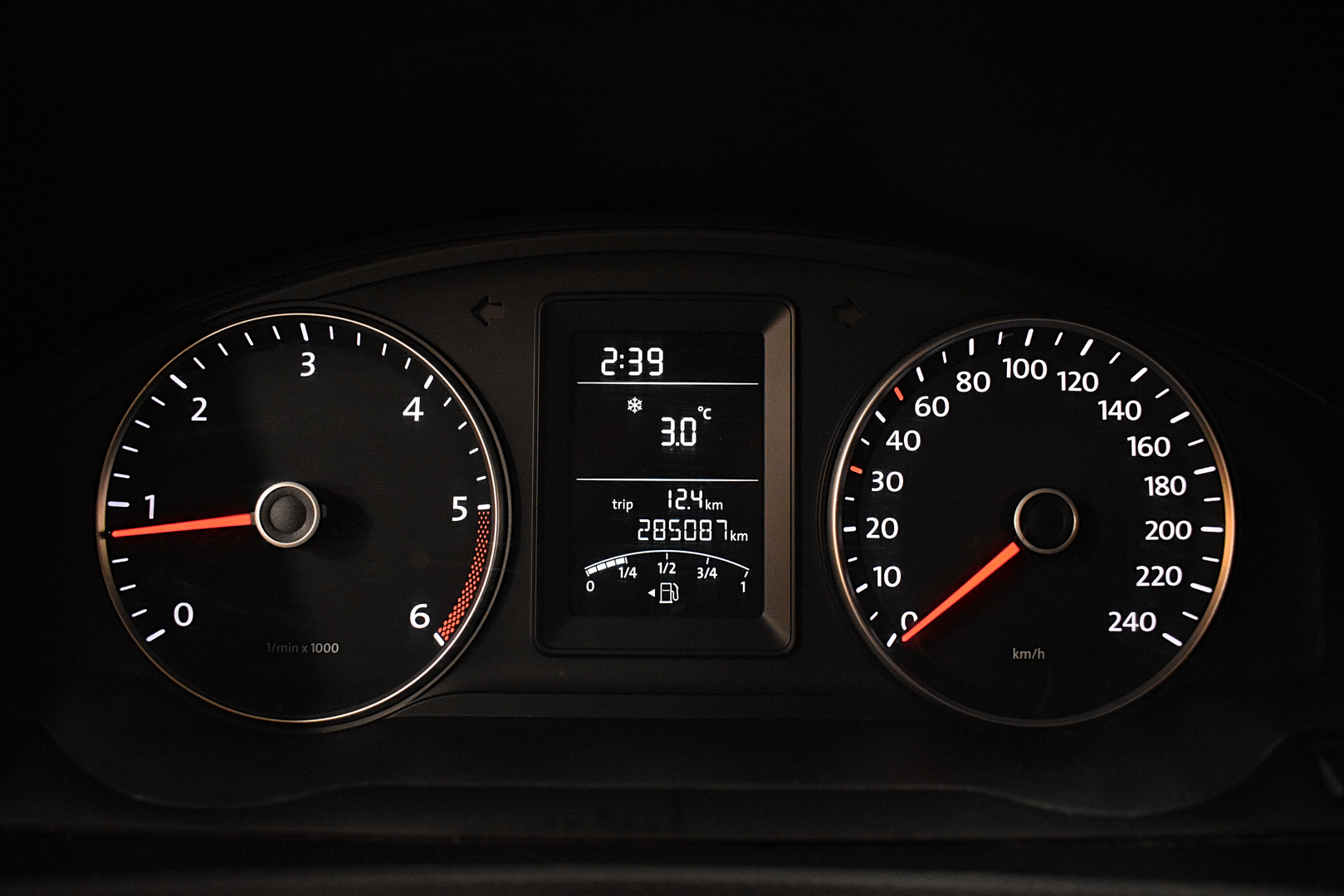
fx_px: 1120
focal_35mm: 30
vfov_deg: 43.6
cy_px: 448
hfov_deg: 61.9
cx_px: 672
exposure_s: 1/60
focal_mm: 20
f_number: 4
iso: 3200
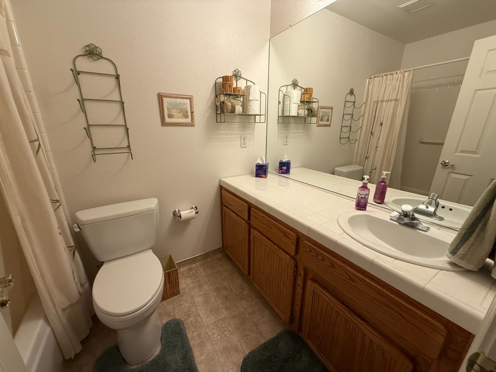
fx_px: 201
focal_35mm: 14
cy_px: 186
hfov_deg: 102.1
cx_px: 248
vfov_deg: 85.7
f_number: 2.2
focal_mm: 2.22
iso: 200
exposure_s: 1/120
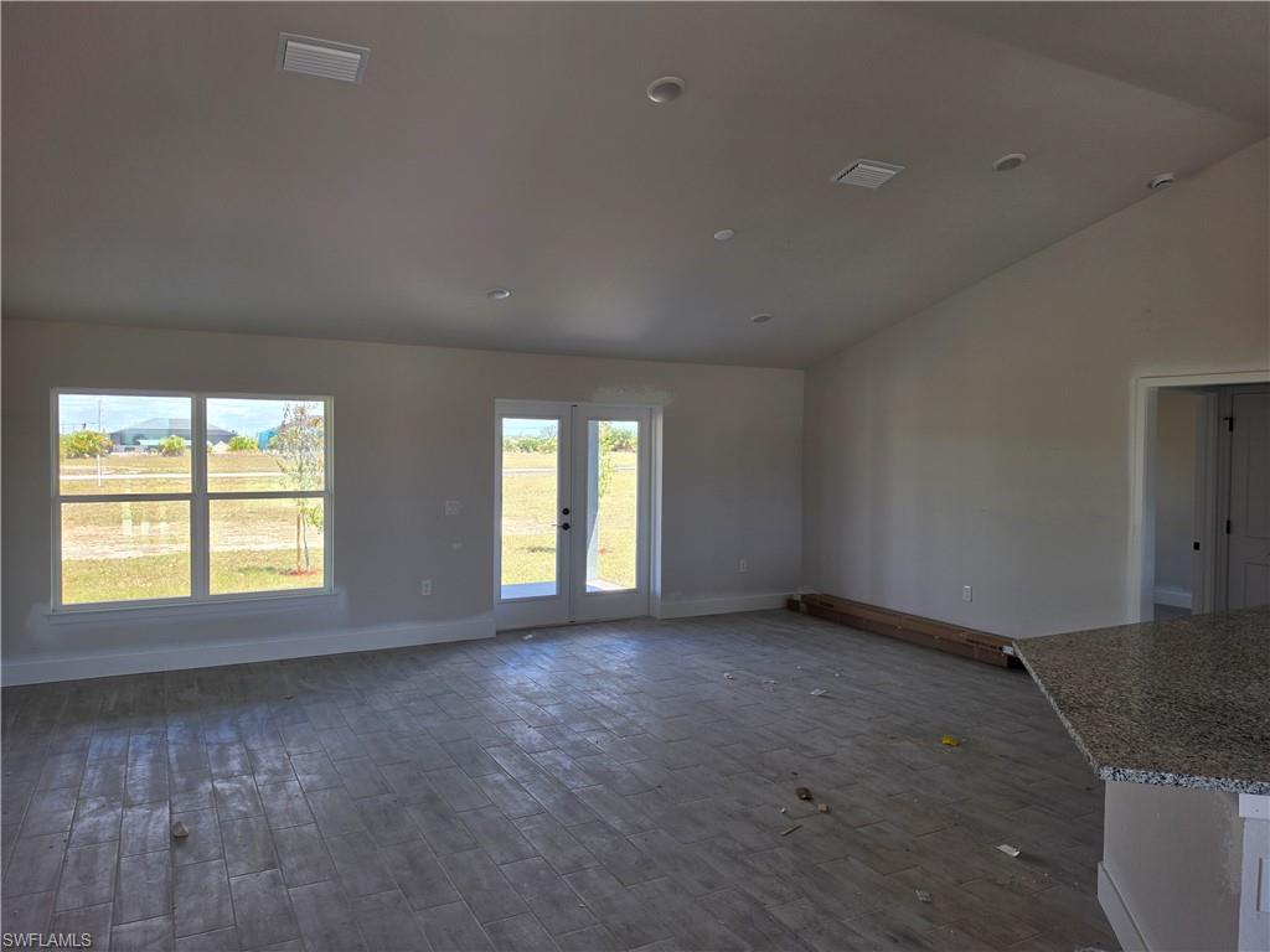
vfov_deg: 58.9
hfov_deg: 73.9
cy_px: 476
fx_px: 844
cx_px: 635
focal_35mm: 23
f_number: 1.4
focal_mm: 6.5
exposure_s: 1/359
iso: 32
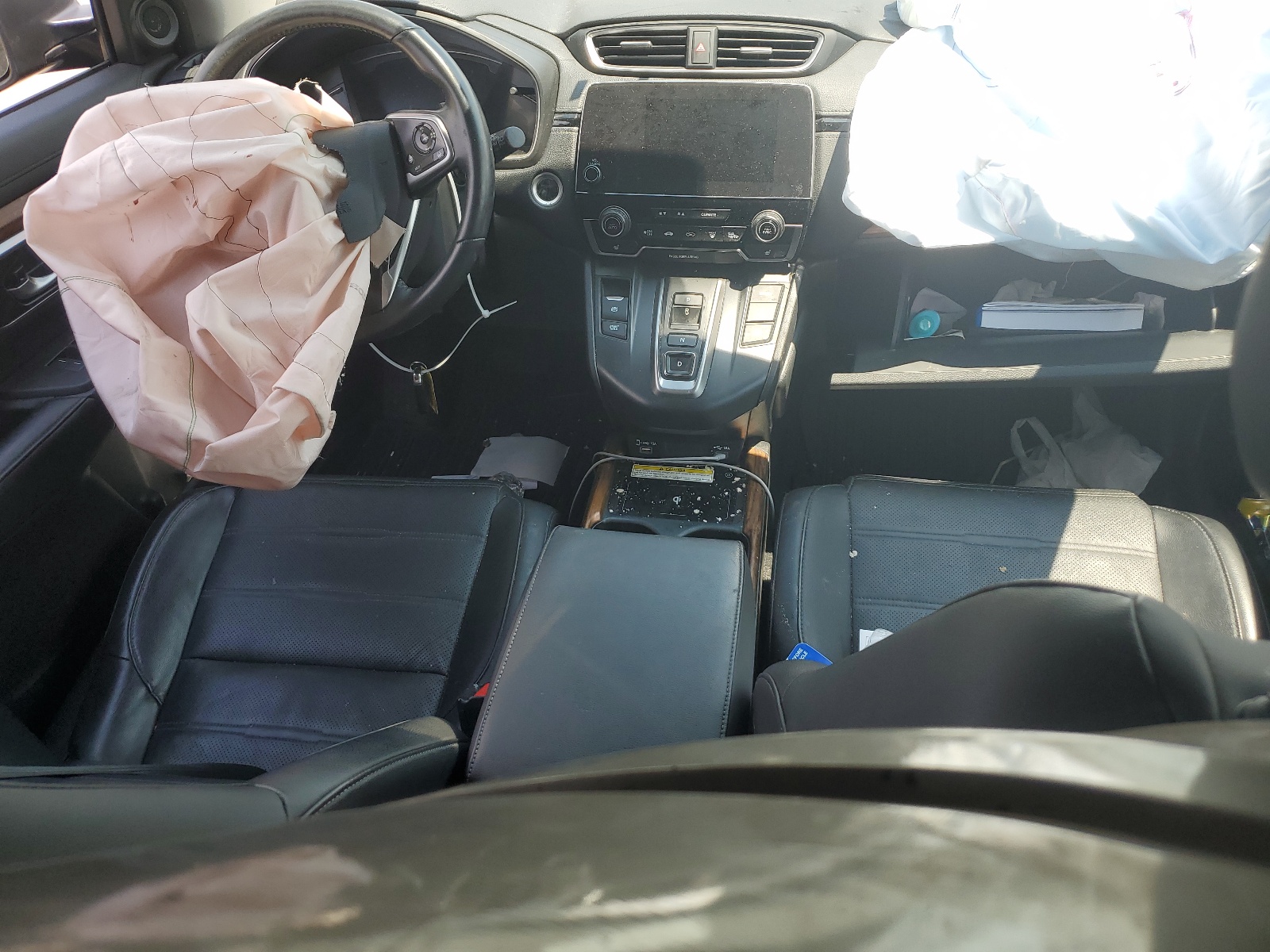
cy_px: 476
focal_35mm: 26
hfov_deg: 67.3
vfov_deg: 53.1
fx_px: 954
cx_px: 635
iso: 50
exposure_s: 1/476
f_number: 1.5
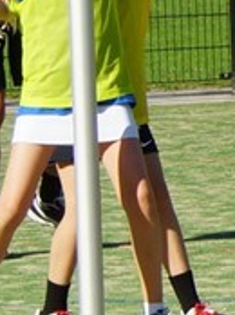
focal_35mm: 425
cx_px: 548
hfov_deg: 3.4
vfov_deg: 4.7
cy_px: -22
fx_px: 3856
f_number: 6.3
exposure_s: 1/500
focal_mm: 50
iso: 100
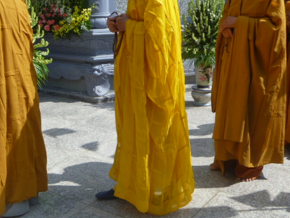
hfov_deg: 38.9
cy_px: 77
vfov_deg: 29.5
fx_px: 411
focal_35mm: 49
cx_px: 148
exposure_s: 1/250
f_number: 5.6
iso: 80
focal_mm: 6.3
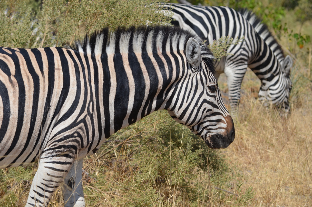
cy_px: 104
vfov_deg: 5.9
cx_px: 156
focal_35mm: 232
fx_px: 2011
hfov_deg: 8.9
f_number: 7.1
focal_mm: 155
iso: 200
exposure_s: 1/800
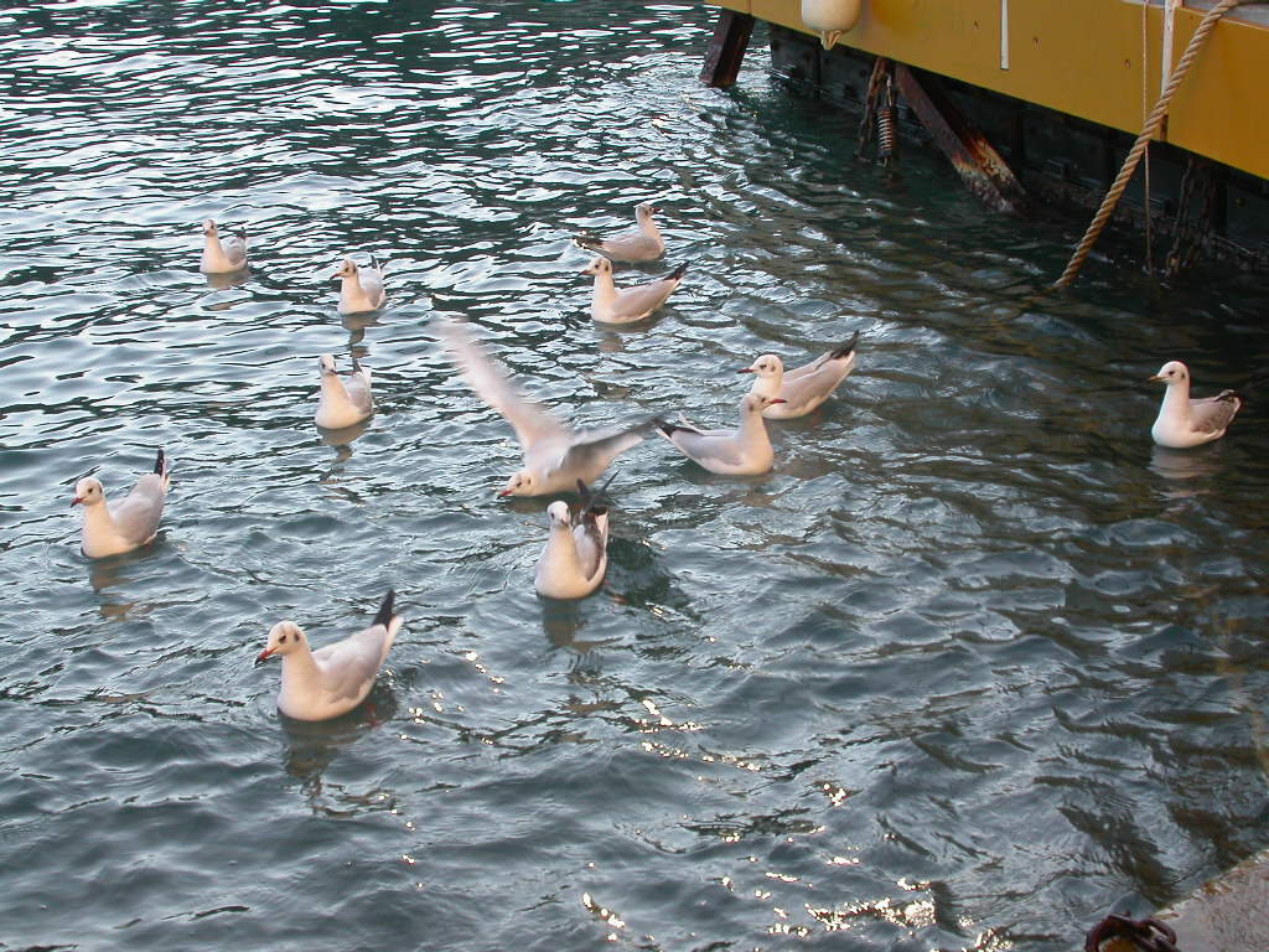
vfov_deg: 27.5
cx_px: 634
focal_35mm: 53
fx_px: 1943
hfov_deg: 36.2
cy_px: 476
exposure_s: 1/88.4
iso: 100
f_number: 6
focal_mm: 11.1
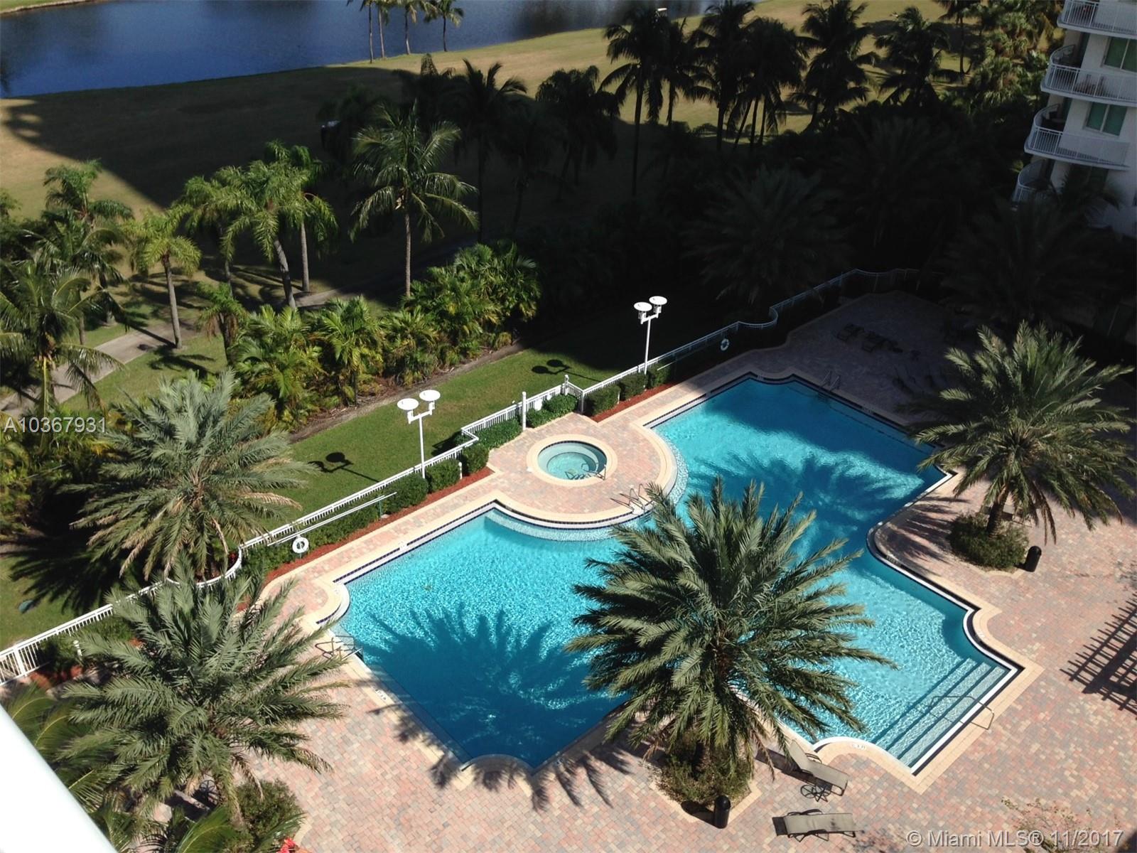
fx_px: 1084
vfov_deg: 42.9
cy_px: 426
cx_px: 568
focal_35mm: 33
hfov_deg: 55.4
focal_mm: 4.12
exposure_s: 1/1808
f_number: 2.4
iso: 50
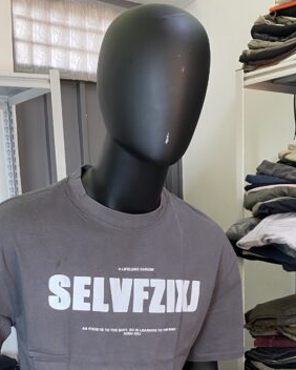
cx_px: 88
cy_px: 287
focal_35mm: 46
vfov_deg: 39.0
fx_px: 503
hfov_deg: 32.4
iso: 64
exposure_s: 1/50
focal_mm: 4.25
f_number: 1.8
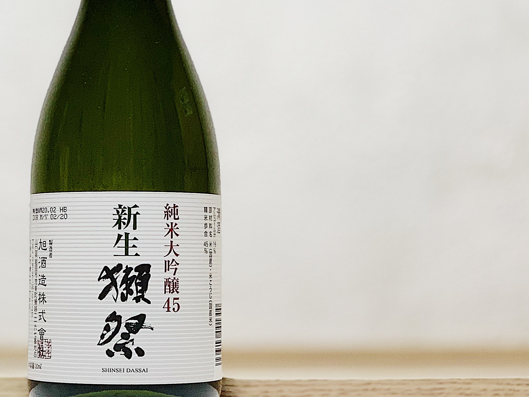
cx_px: 125
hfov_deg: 18.8
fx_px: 1589
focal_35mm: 104
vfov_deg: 14.1
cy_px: 59
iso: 125
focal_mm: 6
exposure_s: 1/90
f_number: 2.4
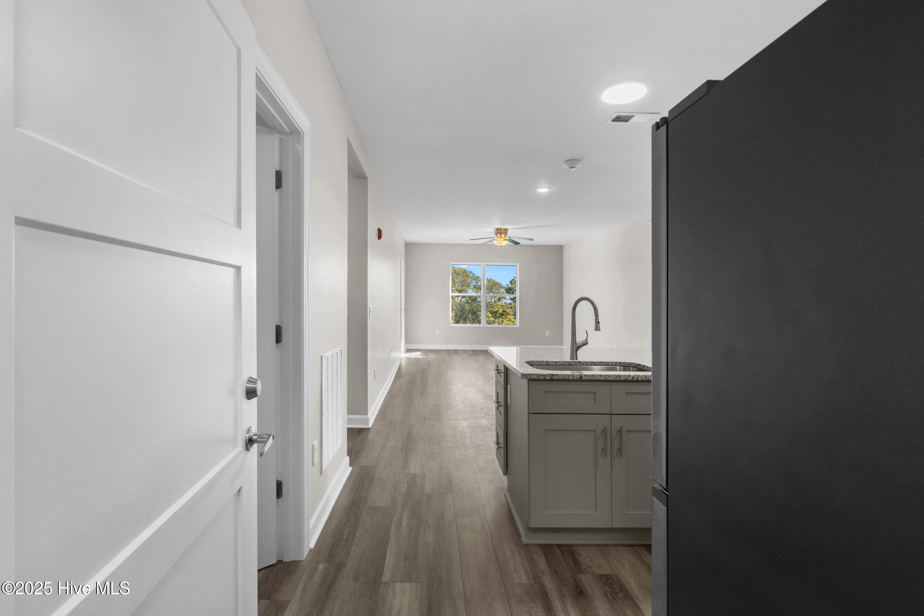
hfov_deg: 96.7
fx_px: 411
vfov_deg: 73.8
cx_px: 462
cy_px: 308
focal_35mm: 16
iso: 800
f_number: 8
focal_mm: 16
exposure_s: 1/15
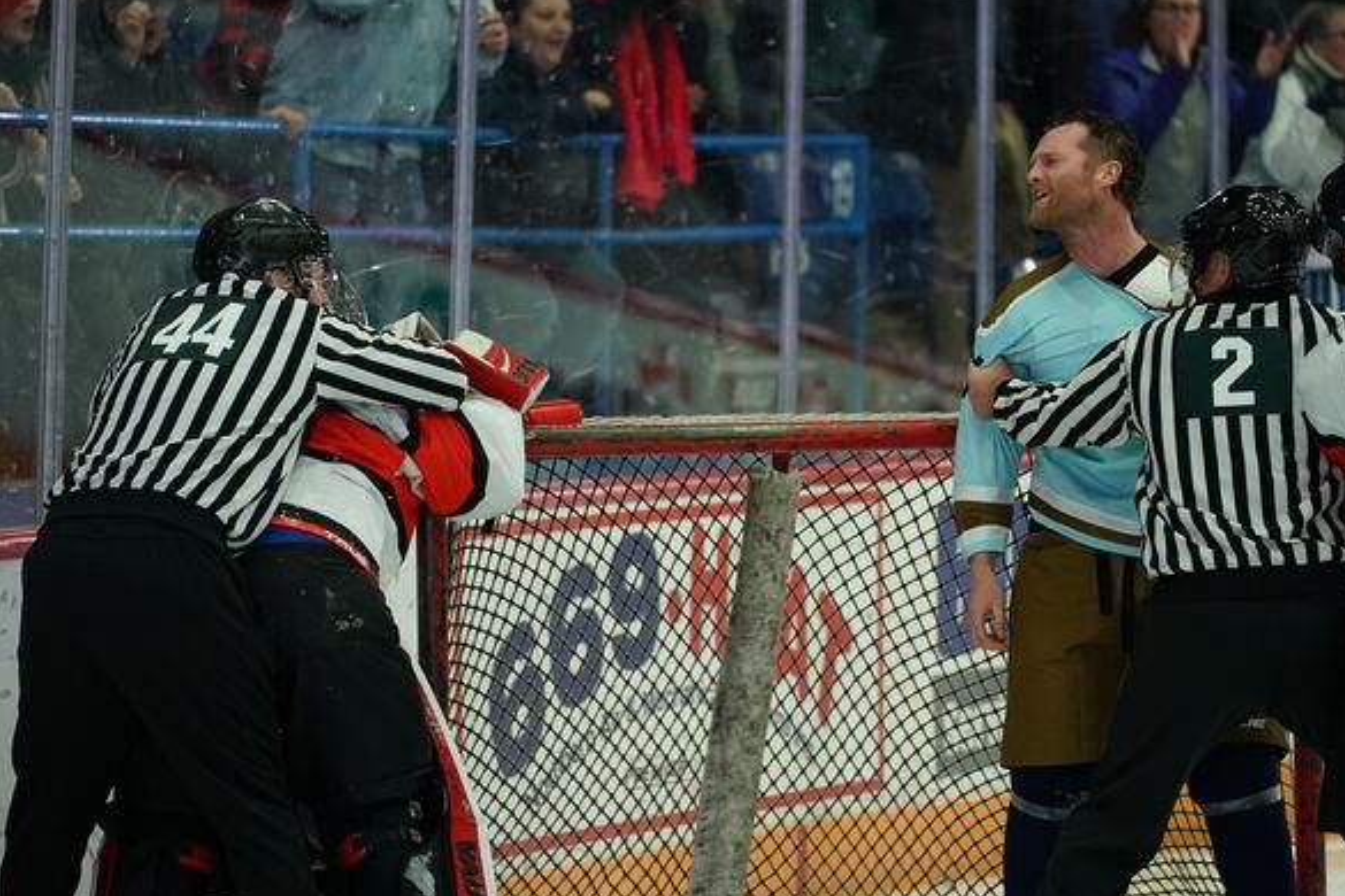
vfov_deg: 6.9
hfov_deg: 10.3
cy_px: 451
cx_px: 763
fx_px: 7472
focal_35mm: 200
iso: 3200
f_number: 2.8
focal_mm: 167
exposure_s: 1/1000
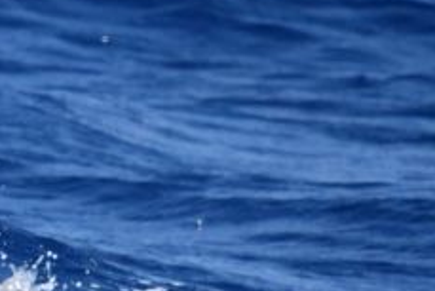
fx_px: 25293
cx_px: 72
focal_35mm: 2092
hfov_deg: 1.0
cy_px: 265
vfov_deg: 0.7
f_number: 6.3
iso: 1400
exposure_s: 1/8000
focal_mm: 600
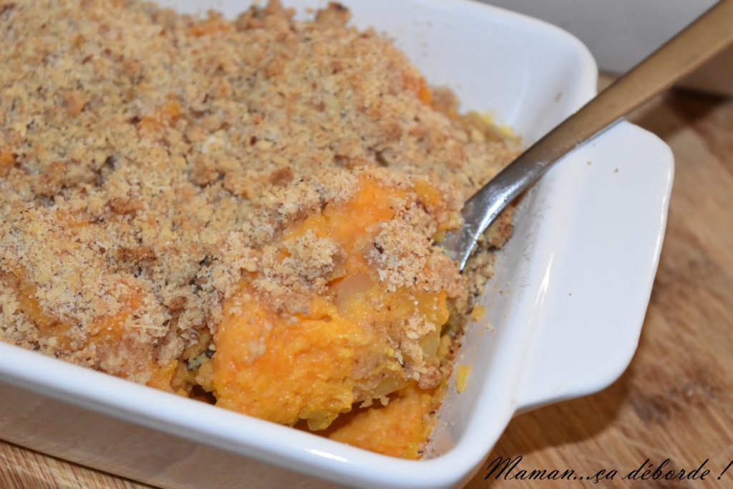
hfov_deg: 24.6
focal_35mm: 82
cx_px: 366
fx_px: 1680
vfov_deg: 16.6
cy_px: 244
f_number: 5.6
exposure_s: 1/60
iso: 1600
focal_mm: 55
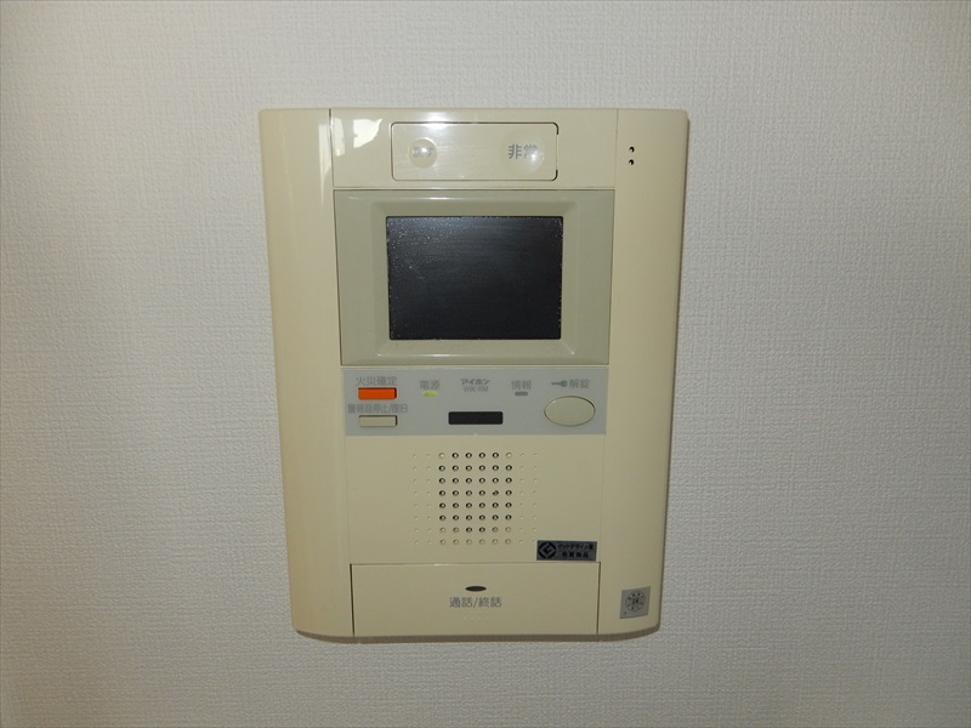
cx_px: 486
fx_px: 701
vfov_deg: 54.9
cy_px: 364
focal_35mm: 25
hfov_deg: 69.4
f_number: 3.7
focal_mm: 4.5
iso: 200
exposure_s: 1/30
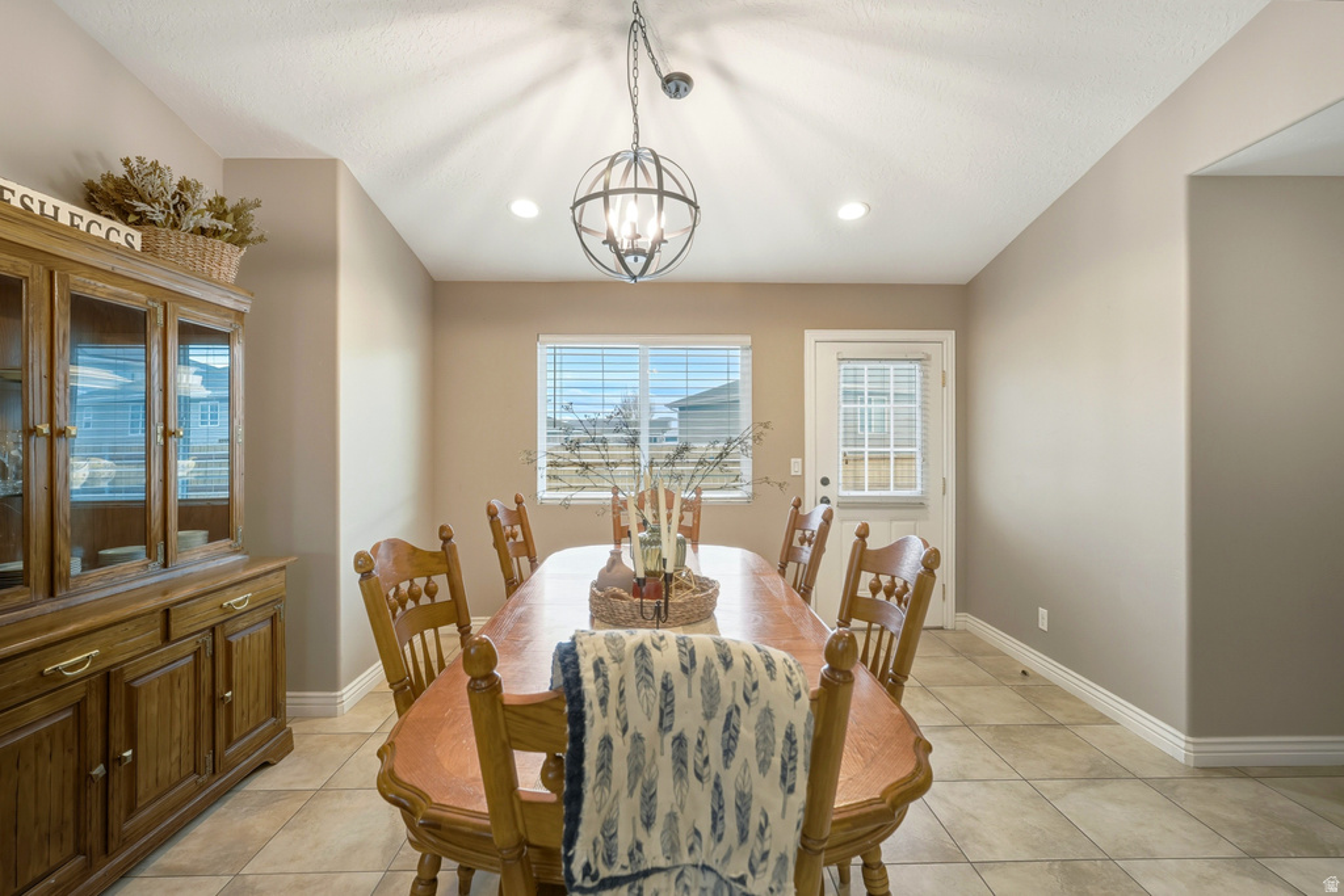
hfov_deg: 96.7
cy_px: 448
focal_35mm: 16
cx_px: 672
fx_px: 597
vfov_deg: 73.8
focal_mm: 16
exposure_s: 1/1000
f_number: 6.3
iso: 640
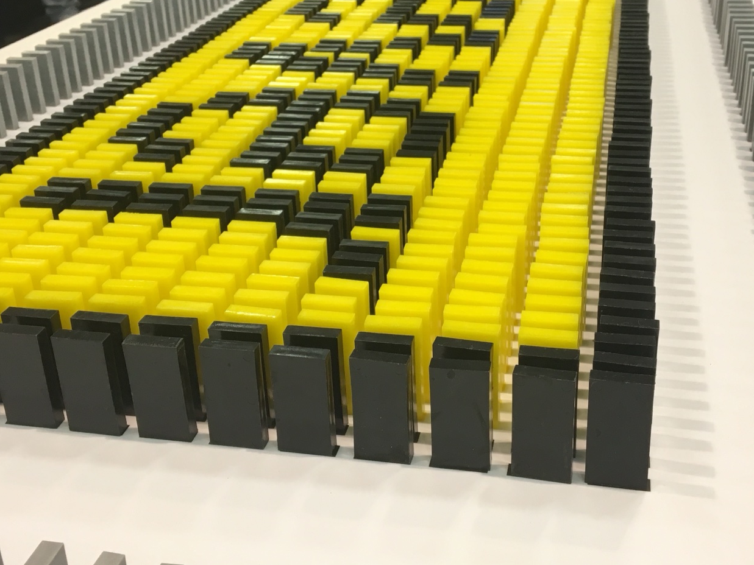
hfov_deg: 42.0
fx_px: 980
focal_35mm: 45
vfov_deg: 32.1
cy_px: 220
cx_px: 407
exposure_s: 1/33
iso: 32
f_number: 2.2
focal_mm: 4.15
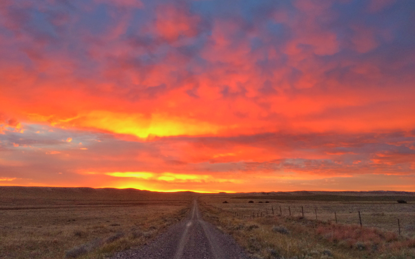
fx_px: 351
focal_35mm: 31
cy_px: 120
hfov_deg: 61.2
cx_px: 209
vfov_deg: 40.6
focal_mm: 4.15
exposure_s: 1/30
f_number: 2.2
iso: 32
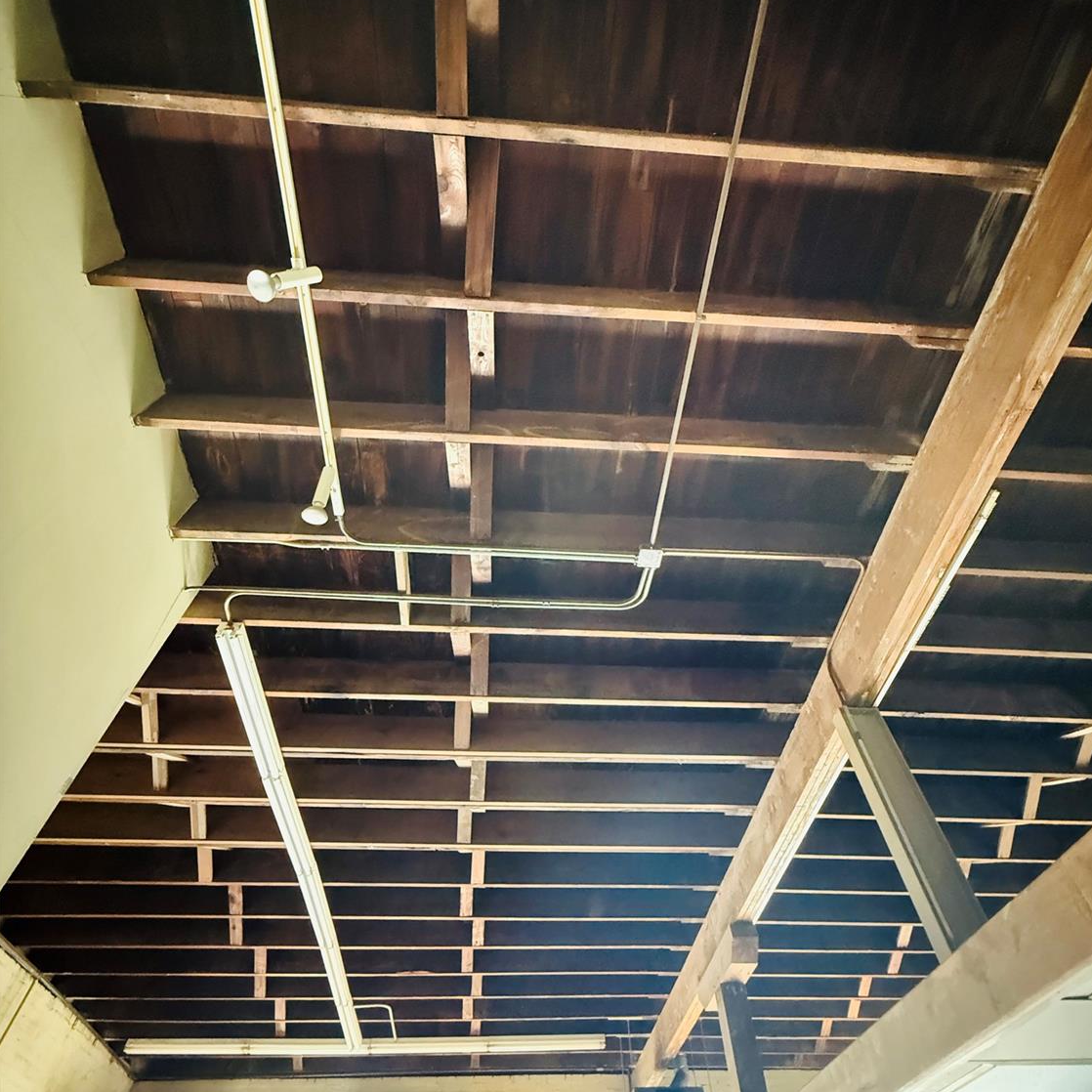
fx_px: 607
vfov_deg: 83.5
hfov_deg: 84.0
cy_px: 469
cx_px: 560
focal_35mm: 17
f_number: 2.2
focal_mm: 2.22
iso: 1600
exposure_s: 1/42
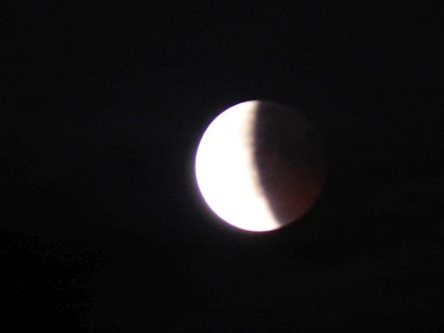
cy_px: 166
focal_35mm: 1200
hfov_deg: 1.7
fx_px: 15392
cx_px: 222
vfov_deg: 1.2
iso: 800
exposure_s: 1/40
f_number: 2.8
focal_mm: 108
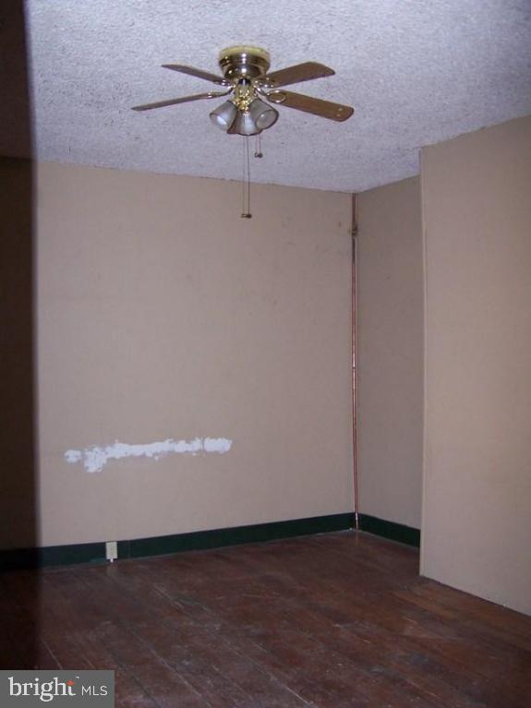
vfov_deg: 49.0
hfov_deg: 37.7
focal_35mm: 38
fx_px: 777
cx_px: 266
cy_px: 354
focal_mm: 6.3
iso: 140
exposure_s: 1/60
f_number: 2.8
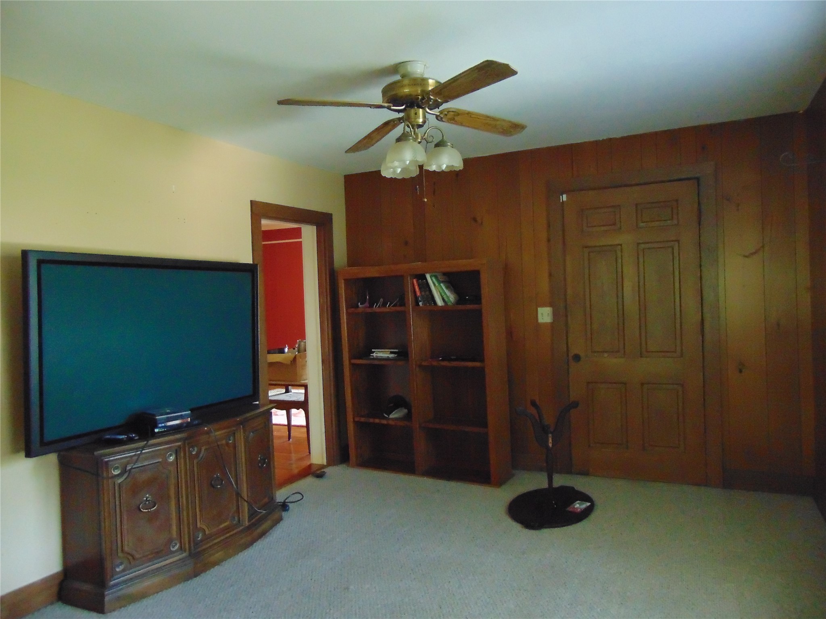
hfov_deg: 69.4
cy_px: 310
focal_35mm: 25
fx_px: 597
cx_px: 413
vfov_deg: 54.9
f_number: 3
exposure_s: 1/20
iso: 640
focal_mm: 4.5
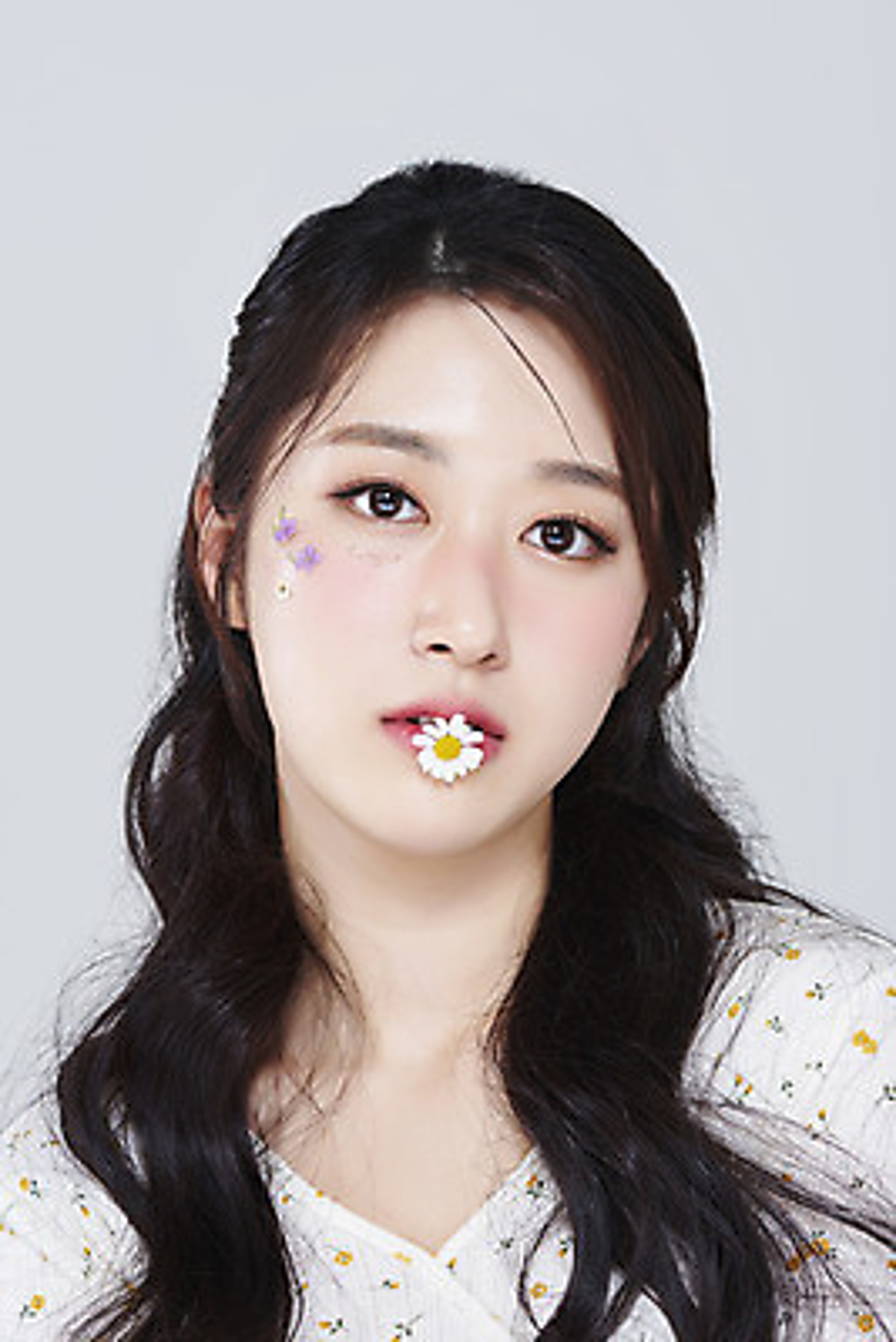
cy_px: 671
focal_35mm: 105
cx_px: 448
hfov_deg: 13.1
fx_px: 3916
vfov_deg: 19.4
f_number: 11
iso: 64
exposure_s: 1/125
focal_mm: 105
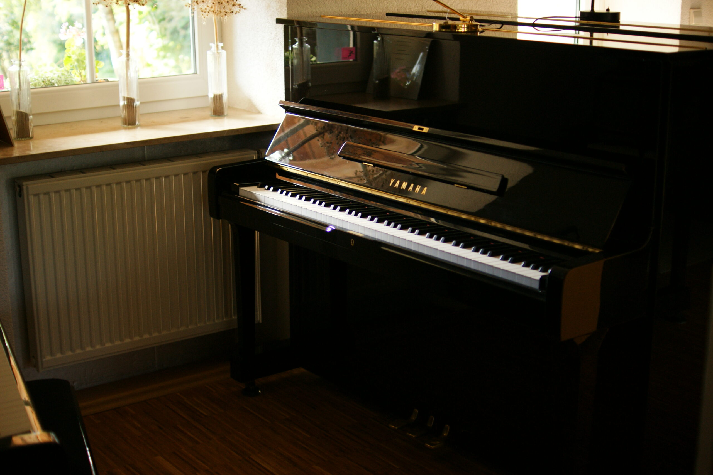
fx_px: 1040
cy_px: 238
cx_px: 356
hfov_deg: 37.8
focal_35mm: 52
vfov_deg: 25.8
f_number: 2
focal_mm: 35
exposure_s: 1/60
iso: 200
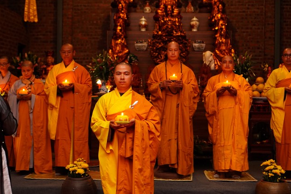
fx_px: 441
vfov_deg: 24.8
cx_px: 149
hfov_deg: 36.6
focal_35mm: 55
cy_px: 99
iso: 1600
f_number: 2.8
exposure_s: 1/80
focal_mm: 35
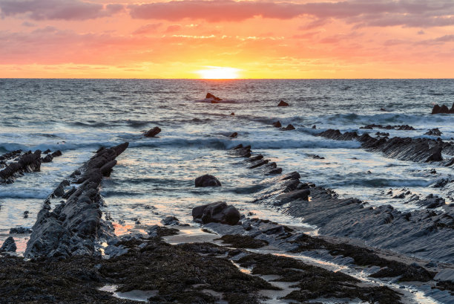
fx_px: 1540
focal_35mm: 122
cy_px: 152
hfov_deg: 16.8
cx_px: 227
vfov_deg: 11.3
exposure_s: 1/6
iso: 50
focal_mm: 122
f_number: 16
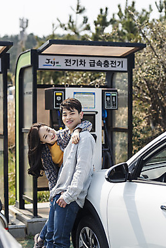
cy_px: 130
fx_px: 566
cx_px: 85
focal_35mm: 82
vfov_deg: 24.7
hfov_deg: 16.7
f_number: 2.8
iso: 100
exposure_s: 1/1600
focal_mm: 78
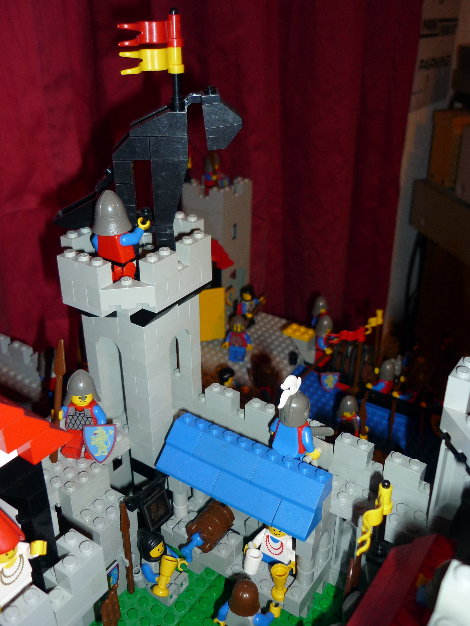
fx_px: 597
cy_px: 313
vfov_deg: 55.4
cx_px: 235
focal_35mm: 33
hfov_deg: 42.9
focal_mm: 5.5
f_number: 2.8
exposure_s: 1/30
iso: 100
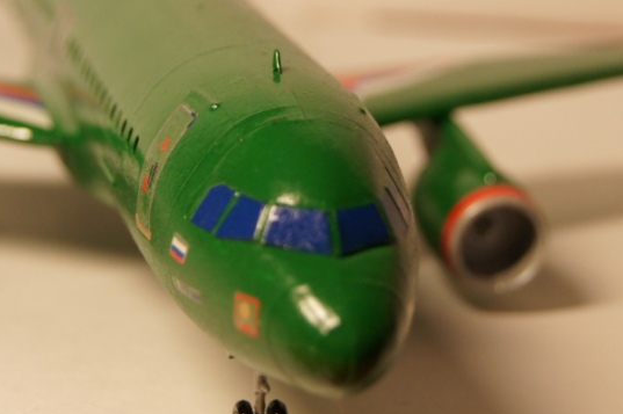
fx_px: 2472
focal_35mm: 143
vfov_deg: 9.6
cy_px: 98
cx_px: 292
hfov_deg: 14.4
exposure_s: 1/80
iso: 800
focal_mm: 50
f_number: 5.6
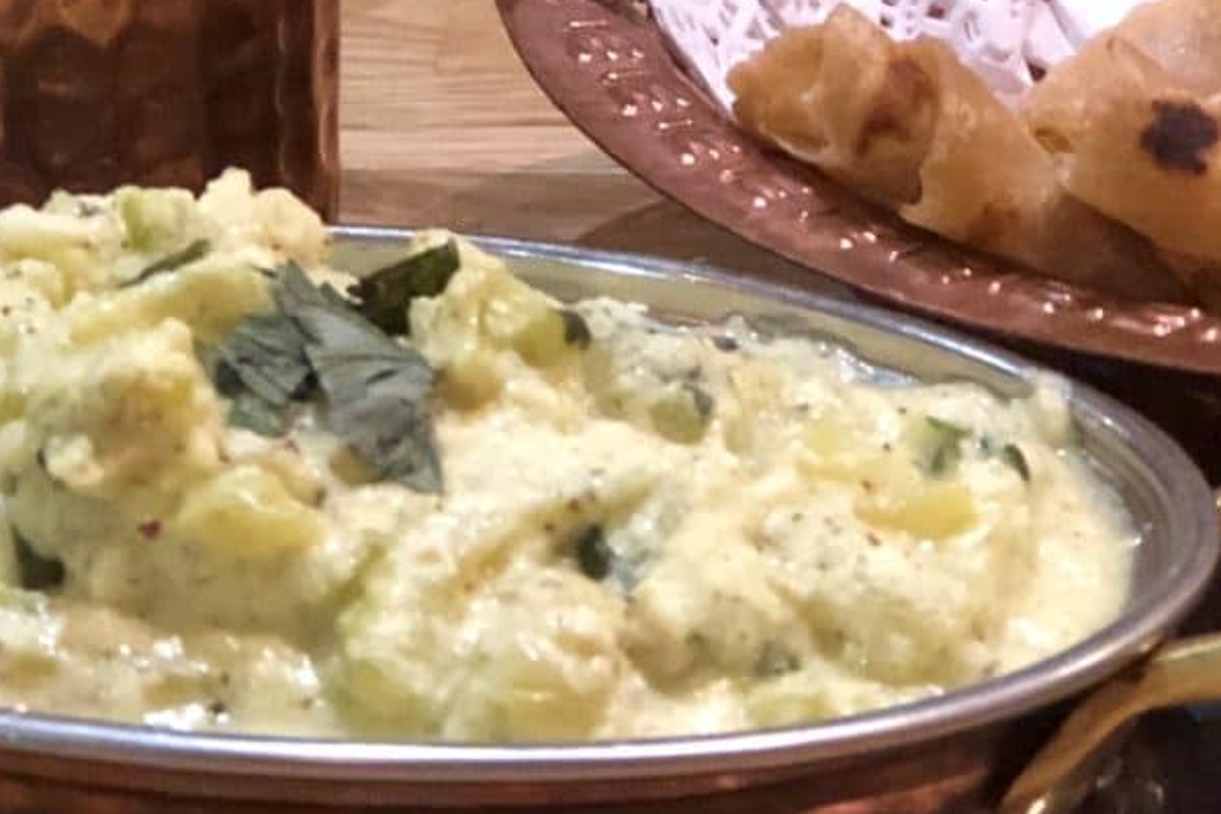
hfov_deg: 14.3
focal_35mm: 143
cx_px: 546
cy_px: 194
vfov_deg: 9.6
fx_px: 4850
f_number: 2.8
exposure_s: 1/50
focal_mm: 6.6
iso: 1250
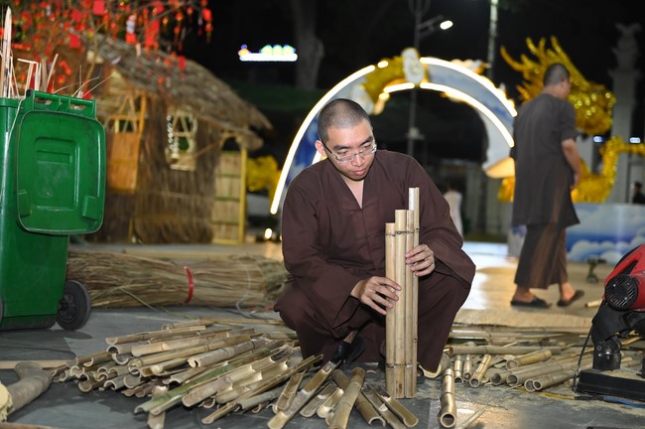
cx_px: 322
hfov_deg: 35.7
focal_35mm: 56
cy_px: 214
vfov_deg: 24.1
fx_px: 1002
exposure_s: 1/200
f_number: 2.8
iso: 2000
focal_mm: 56
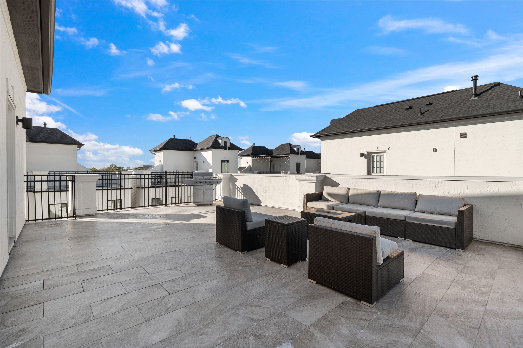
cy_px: 174
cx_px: 262
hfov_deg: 96.7
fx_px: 232
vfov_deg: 73.7
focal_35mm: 16
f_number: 9
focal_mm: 16
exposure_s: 1/160
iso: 200
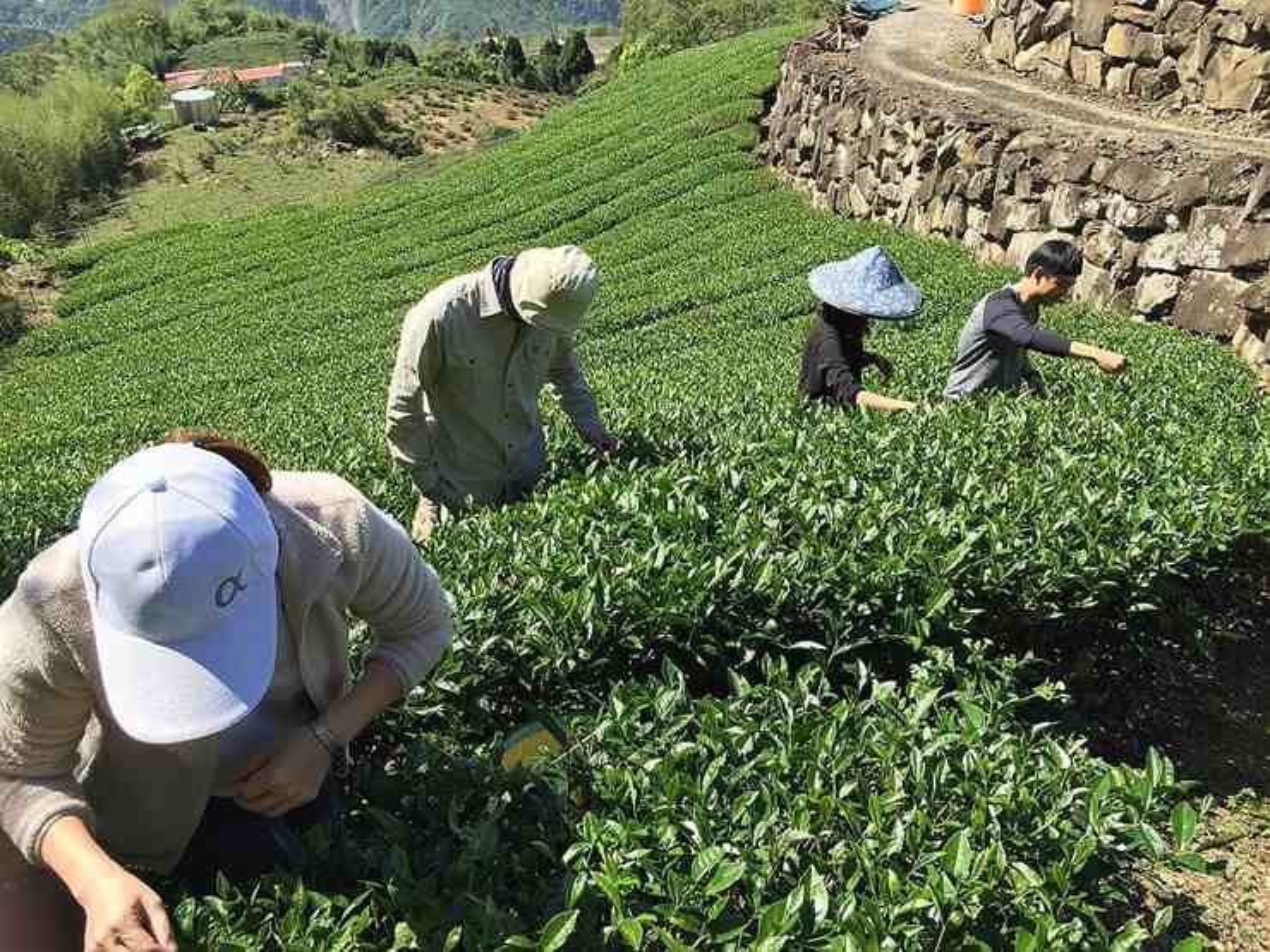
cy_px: 476
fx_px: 1064
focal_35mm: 29
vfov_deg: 48.2
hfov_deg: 61.7
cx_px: 635
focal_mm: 4.15
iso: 32
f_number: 2.2
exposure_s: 1/920
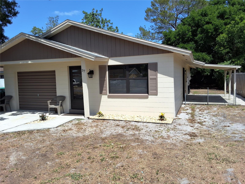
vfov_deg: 49.7
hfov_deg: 63.4
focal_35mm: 28
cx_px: 122
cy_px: 92
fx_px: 198
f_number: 1.9
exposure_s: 1/1401
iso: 32
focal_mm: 2.91
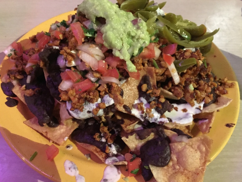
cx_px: 120
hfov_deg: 60.0
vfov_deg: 46.8
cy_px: 90
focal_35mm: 30
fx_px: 210
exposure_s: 1/15
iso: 1250
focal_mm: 4.15
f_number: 2.2
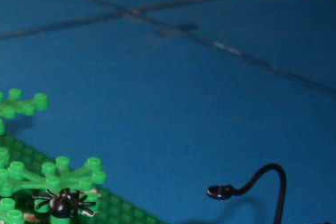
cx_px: -82
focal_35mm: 107
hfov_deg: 18.0
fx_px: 999
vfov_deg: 12.4
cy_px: 301
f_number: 2.8
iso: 100
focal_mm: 6.3
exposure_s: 1/45
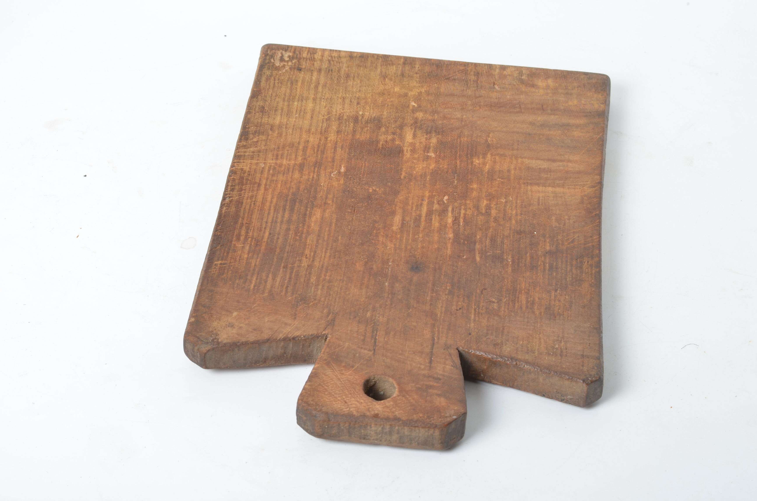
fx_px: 1679
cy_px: 241
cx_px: 402
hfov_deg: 25.4
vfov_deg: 17.0
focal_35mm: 80
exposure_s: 1/125
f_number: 11
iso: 100
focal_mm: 50
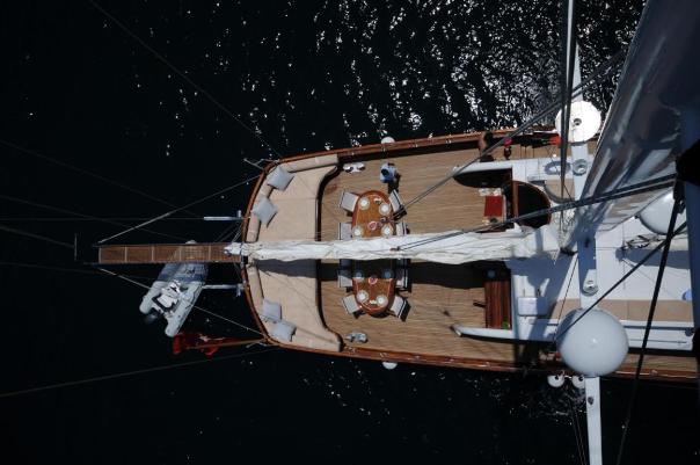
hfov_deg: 62.0
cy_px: 232
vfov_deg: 43.5
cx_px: 350
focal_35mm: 30
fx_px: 583
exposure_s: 1/3200
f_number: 5.6
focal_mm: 20
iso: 200
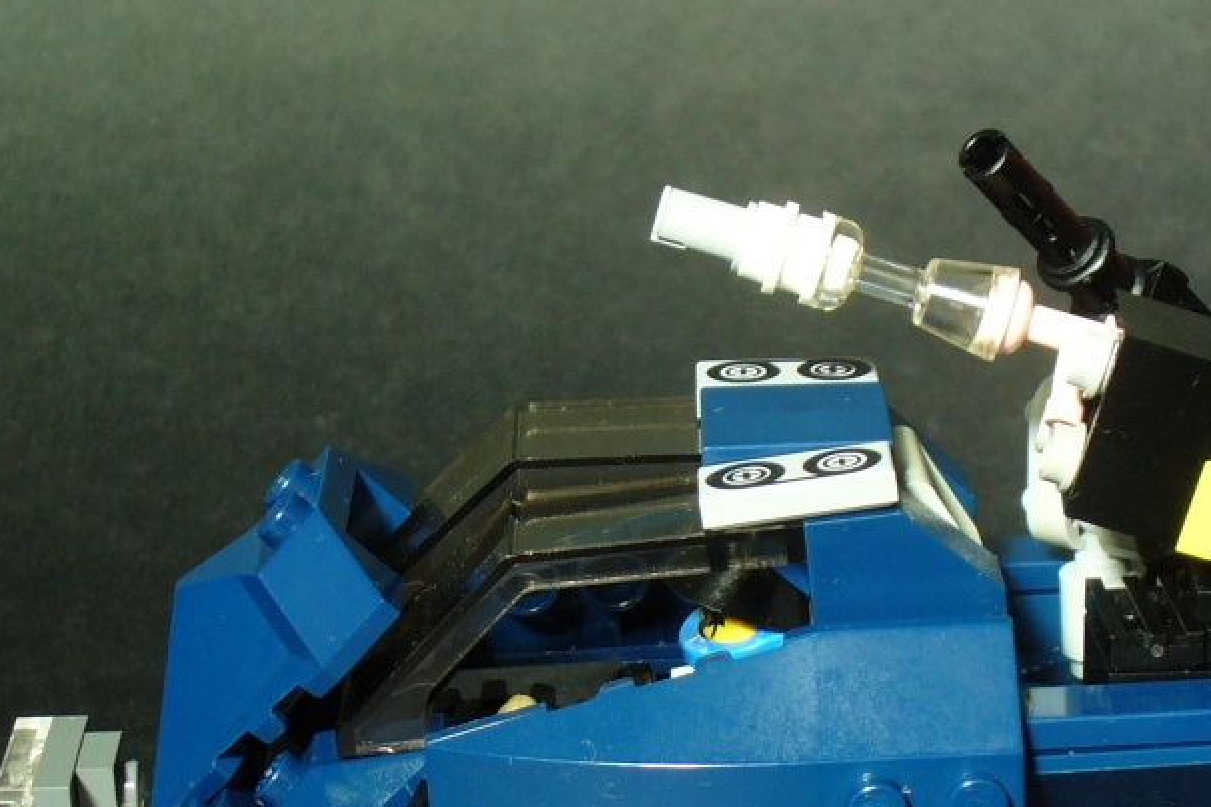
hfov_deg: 26.9
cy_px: 655
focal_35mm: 75
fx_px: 2522
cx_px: 752
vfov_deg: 18.0
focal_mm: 7.9
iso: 100
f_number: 3
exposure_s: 1/125
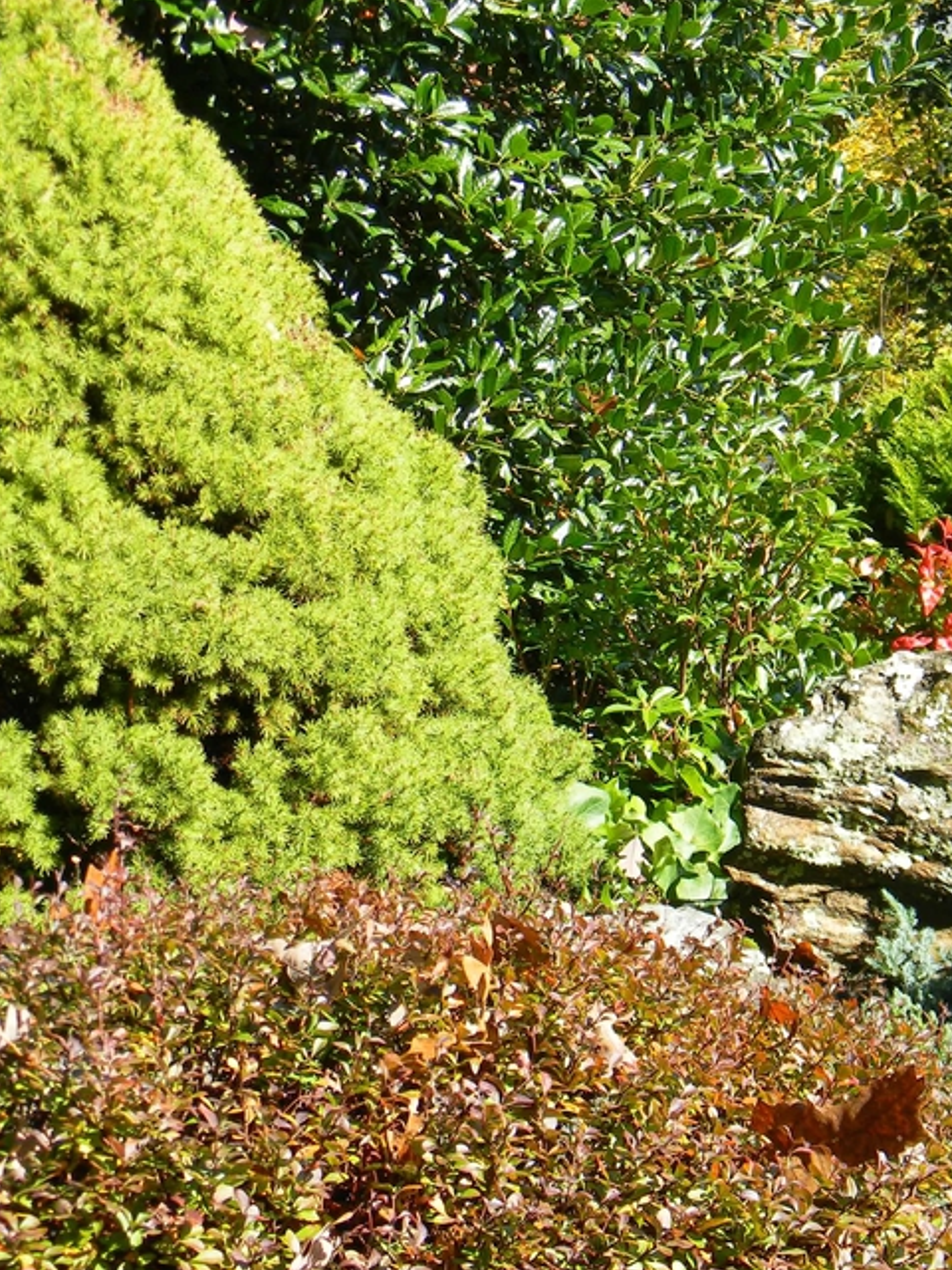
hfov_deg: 26.1
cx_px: 565
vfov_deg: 34.3
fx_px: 2053
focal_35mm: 56
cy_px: 609
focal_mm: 8.6
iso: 80
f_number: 3.9
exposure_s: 1/234
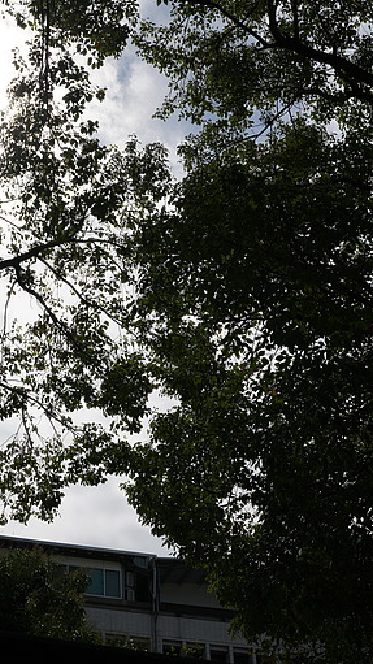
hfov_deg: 21.2
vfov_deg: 37.2
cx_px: 83
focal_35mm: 56
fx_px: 986
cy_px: 335
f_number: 8
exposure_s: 1/1250
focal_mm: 35
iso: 100
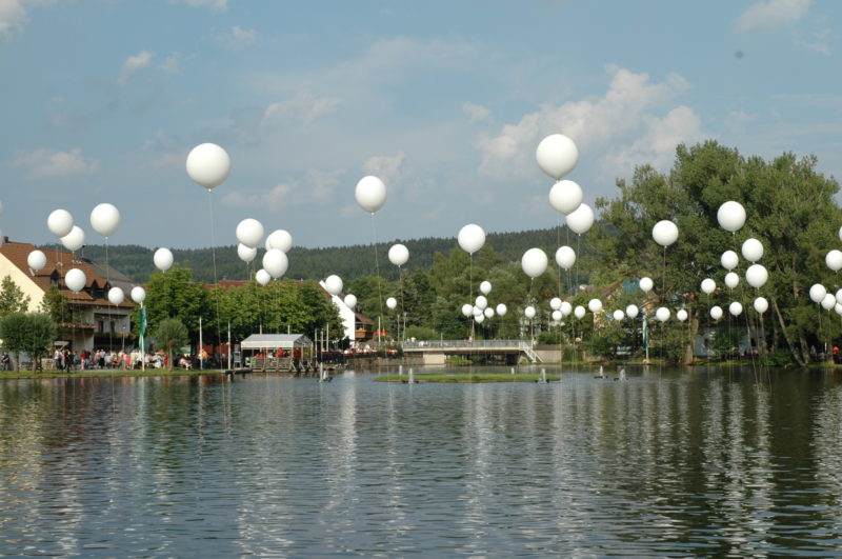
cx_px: 421
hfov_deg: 30.6
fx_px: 1541
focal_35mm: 66
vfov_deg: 20.6
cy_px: 280
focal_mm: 44
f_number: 10
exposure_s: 1/400
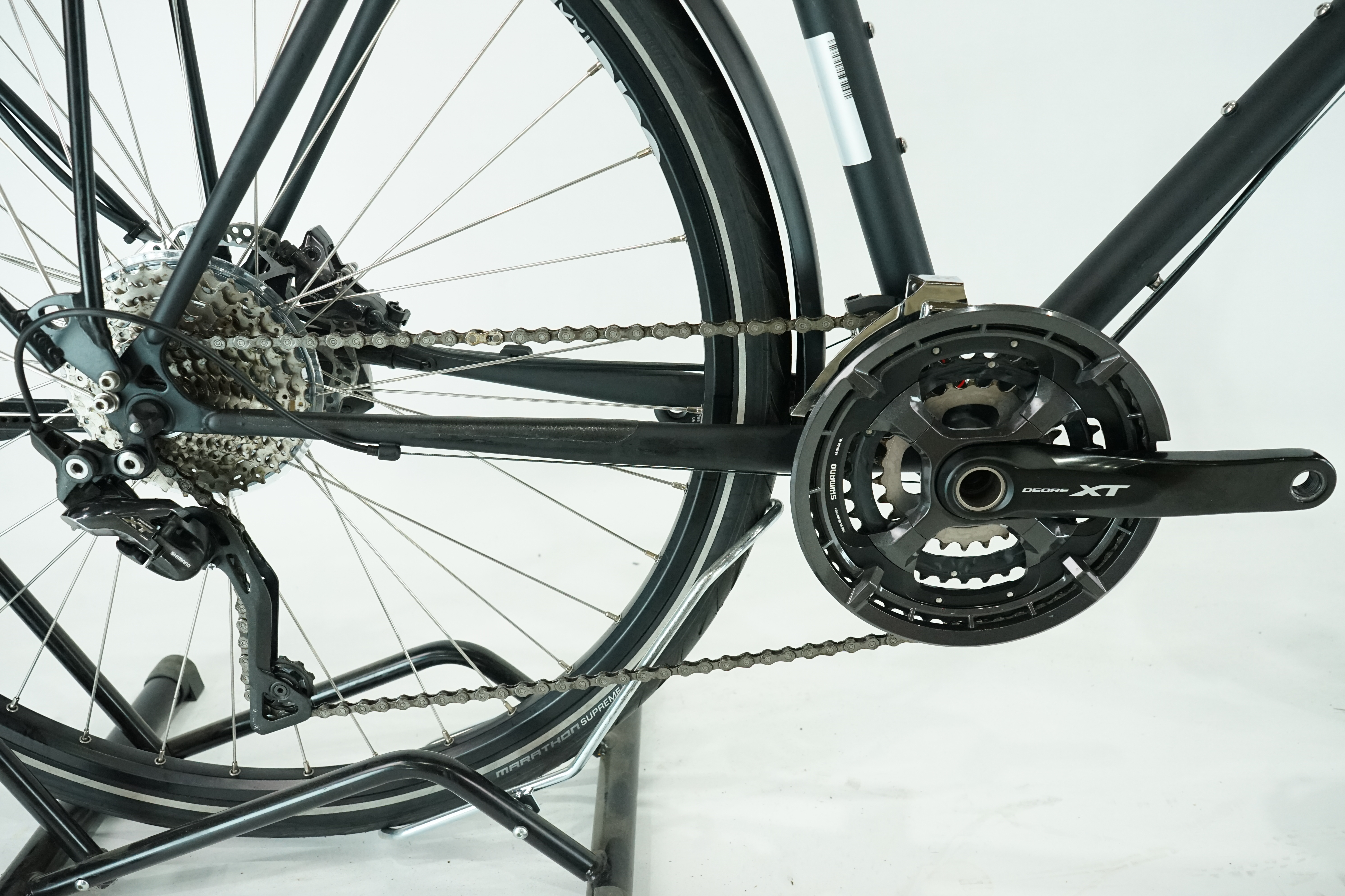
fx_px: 1121
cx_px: 672
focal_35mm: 30
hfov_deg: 61.9
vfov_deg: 43.6
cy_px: 448
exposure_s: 1/200
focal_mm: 30
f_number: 7.1
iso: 3200
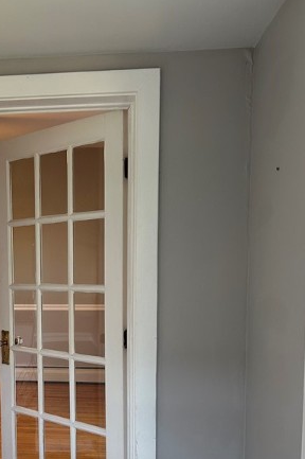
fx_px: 611
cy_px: 328
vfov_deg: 40.3
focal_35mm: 48
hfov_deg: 27.0
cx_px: 25
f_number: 1.5
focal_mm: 5.7
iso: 125
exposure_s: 1/60
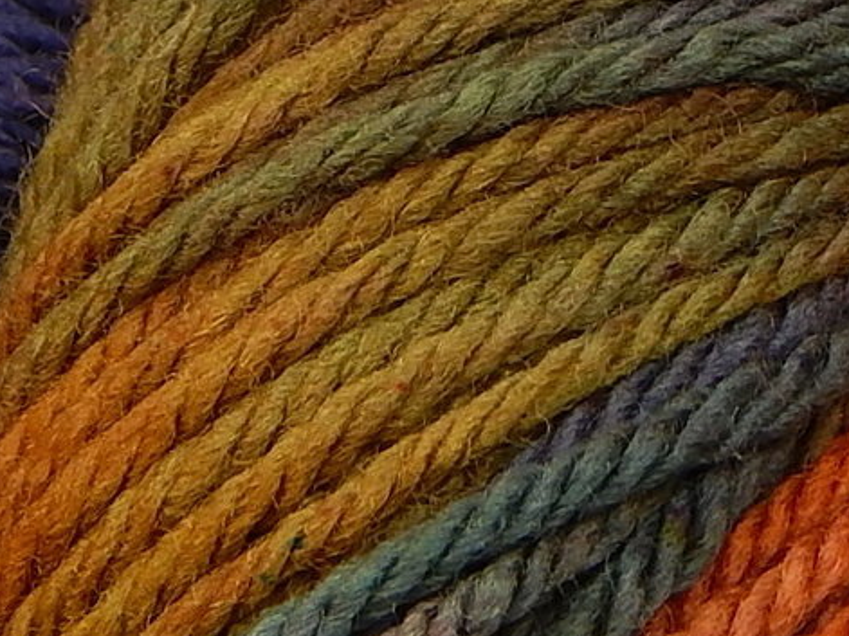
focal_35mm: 383
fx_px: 9391
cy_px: -317
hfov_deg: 5.2
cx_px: 395
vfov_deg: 3.9
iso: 125
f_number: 4.4
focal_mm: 16.6
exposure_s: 1/15
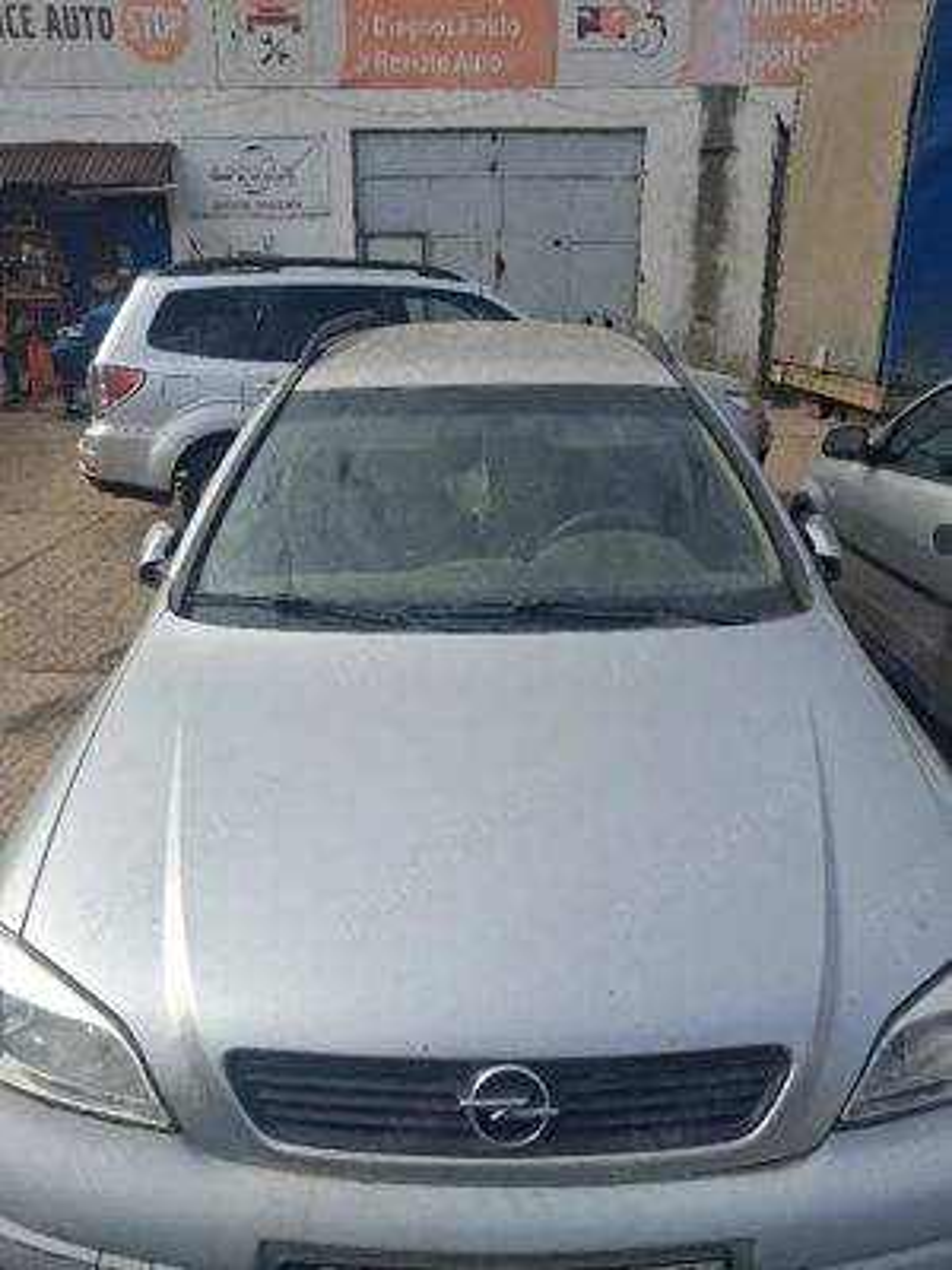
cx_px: 476
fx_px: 990
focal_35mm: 27
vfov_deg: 65.3
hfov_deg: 51.4
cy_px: 635
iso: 20
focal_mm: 4
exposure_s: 1/769
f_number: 1.8
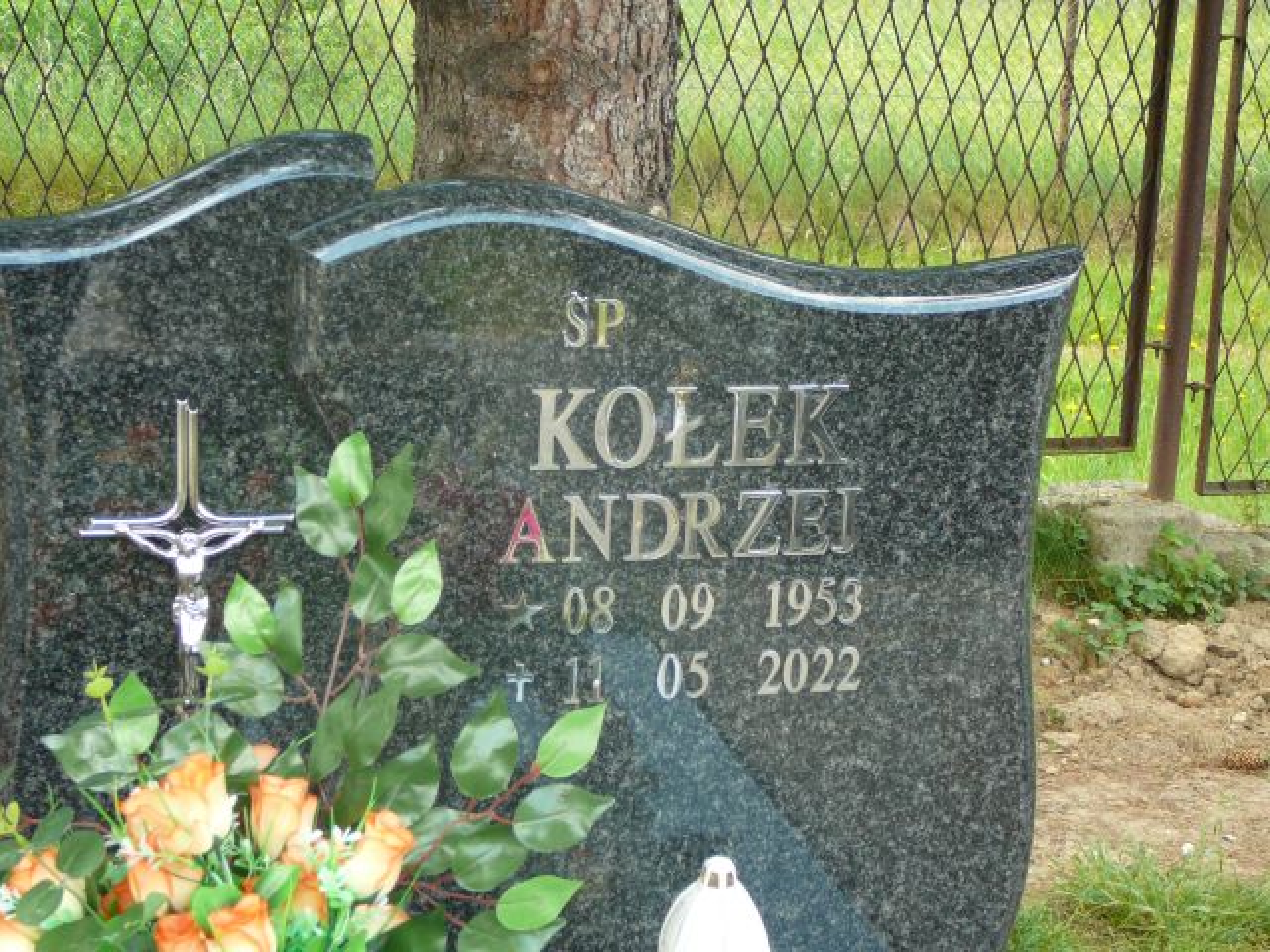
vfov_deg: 24.0
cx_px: 635
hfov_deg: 31.7
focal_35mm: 61
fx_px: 2238
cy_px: 476
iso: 80
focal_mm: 9.1
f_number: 3.6
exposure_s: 1/60
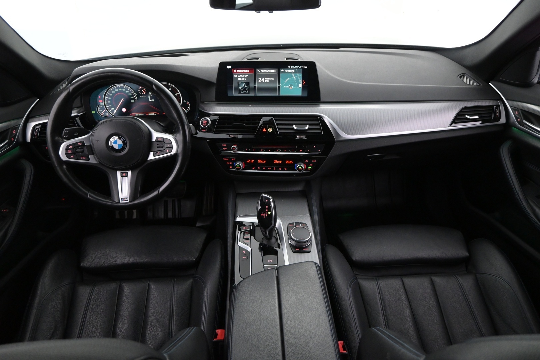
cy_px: 180
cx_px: 270
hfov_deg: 70.4
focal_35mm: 26
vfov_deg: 50.4
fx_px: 382
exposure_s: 1/50
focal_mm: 17
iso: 2500
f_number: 3.5
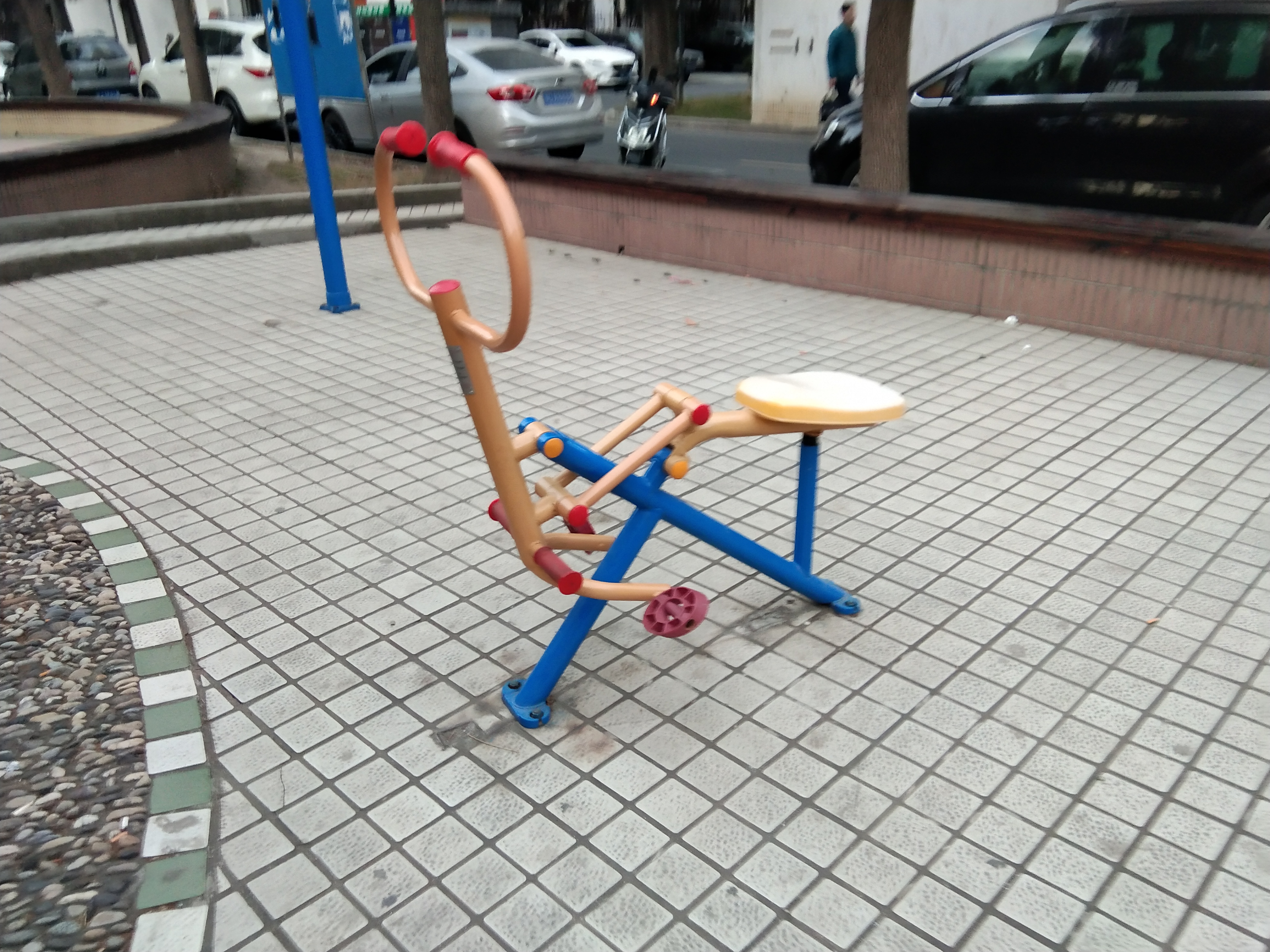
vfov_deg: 45.4
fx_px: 1137
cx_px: 635
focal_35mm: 31
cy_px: 476
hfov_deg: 58.4
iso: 200
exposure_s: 1/33.3
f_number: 2.2
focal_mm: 3.69
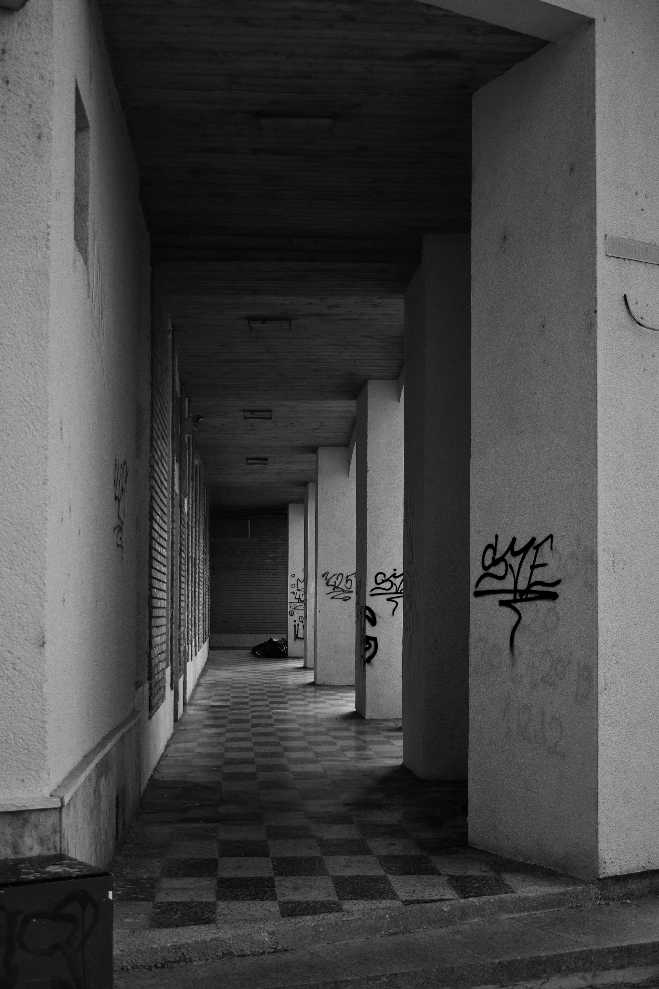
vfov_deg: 41.1
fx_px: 1318
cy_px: 494
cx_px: 330
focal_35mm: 48
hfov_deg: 28.1
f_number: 4.5
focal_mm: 32
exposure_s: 1/200
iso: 100
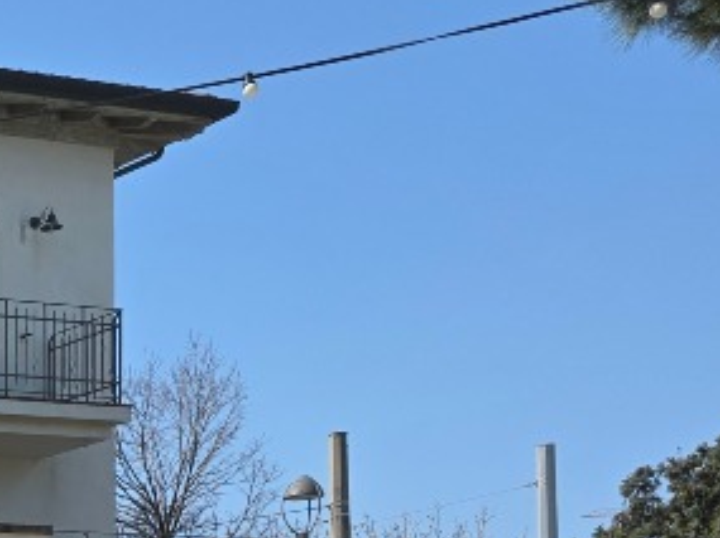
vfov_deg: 13.9
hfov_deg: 15.9
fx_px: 2015
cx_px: -725
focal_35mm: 97
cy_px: 899
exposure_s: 1/5608
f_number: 1.7
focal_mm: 6.3
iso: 80
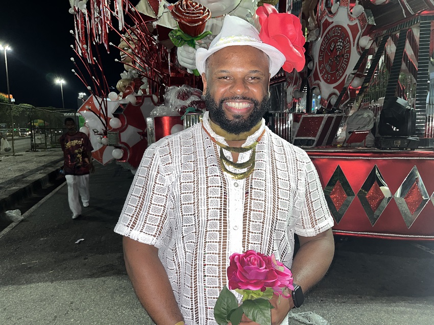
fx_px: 326
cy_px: 162
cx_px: 217
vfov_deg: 53.0
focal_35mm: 26
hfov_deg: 67.3
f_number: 1.6
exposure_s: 1/13
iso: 40
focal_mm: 5.1
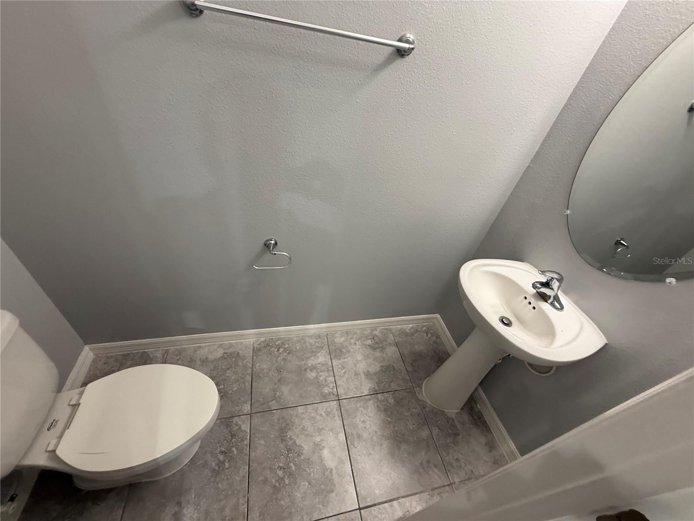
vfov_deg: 85.7
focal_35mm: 14
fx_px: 281
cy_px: 260
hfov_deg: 102.1
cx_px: 347
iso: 250
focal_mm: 2.22
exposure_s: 1/60
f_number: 2.2
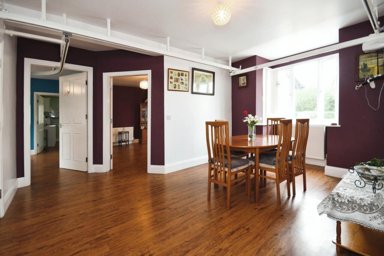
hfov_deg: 100.4
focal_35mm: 15
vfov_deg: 77.3
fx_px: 160
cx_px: 192
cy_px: 128
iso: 400
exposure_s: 1/20
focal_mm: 10
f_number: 8
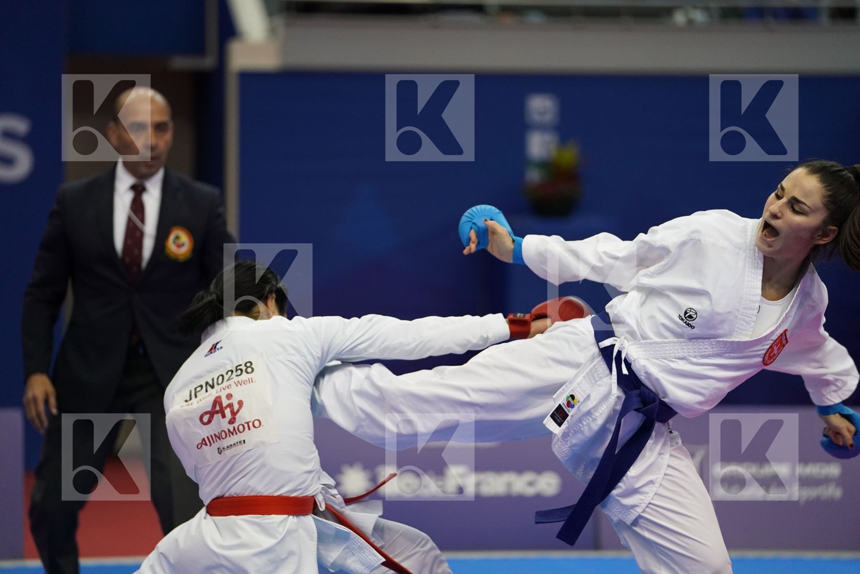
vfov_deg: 8.2
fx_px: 3989
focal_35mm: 167
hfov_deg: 12.3
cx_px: 430
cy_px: 287
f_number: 2.8
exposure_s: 1/1000
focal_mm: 167
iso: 3200
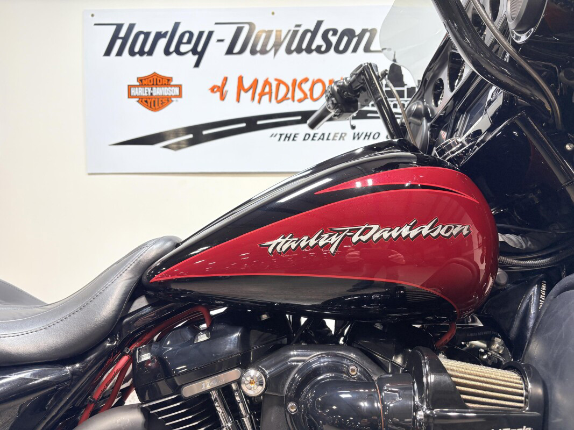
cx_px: 287
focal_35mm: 26
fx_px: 431
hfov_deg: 67.3
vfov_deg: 53.1
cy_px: 215
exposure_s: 1/120
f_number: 1.6
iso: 50
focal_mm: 5.96
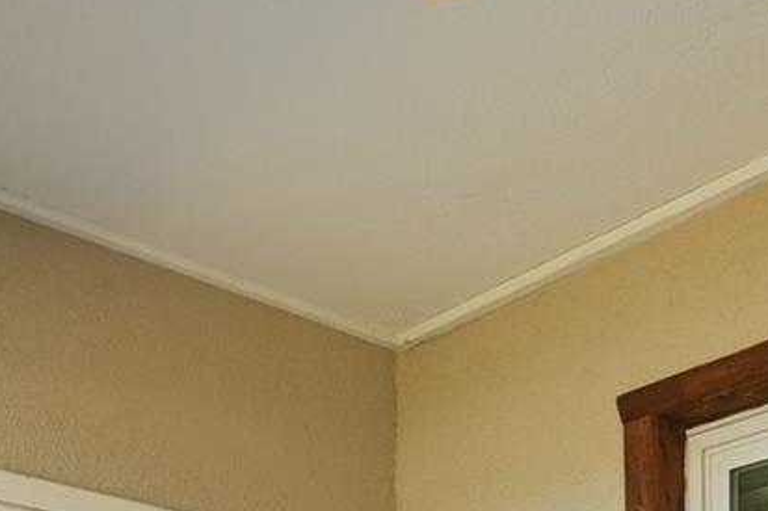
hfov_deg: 32.4
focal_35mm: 62
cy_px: 940
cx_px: 407
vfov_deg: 17.4
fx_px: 1322
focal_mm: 16
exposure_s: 1/200
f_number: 9
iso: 200
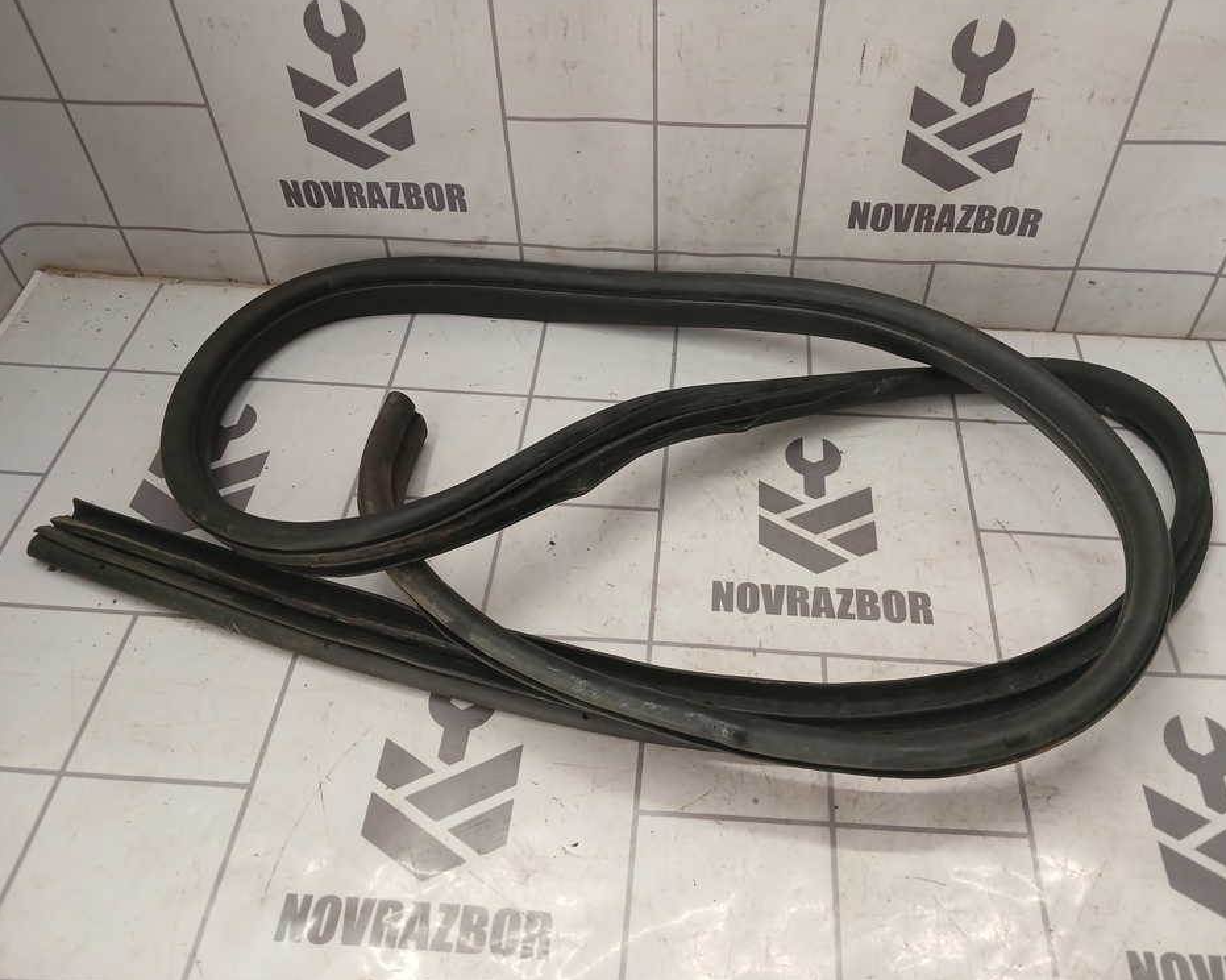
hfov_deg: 60.4
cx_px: 651
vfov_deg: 49.9
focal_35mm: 29
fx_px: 1052
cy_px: 499
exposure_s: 1/50
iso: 100
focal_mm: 4
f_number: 1.8
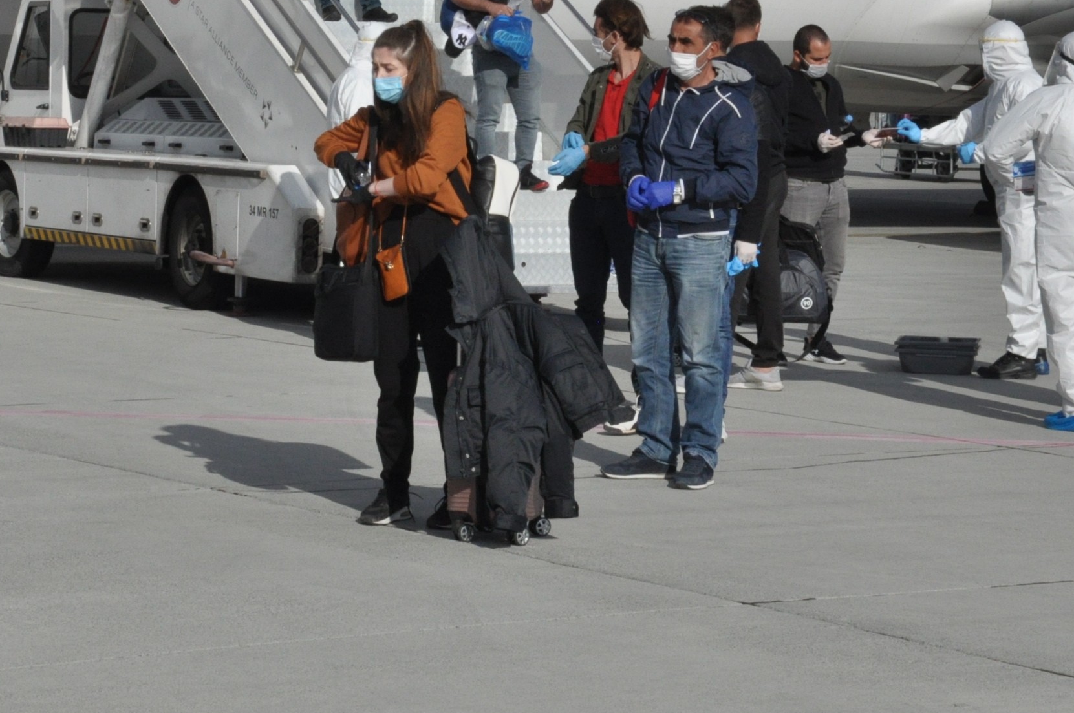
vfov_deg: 11.1
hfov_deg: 16.8
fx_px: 3635
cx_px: 403
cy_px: 74
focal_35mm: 122
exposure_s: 1/1250
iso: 800
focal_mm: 42
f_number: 18
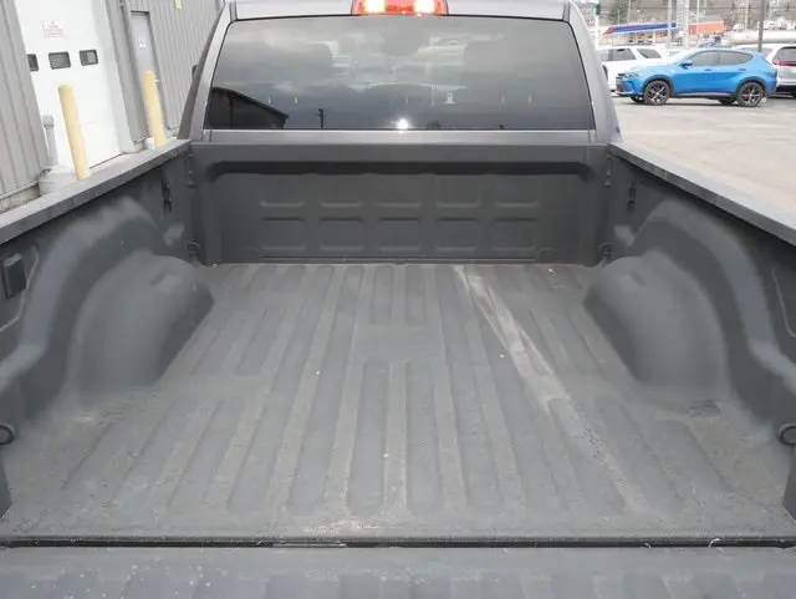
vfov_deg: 39.7
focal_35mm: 36
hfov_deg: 51.3
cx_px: 398
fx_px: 828
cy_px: 300
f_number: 10
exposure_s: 1/60
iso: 1600
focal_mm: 18
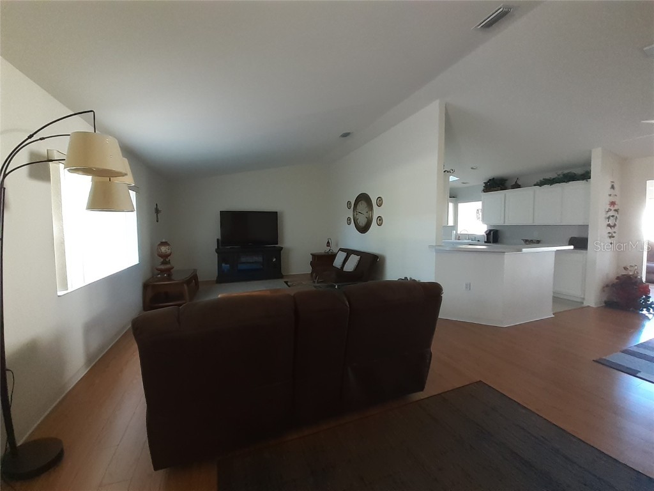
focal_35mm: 13
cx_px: 327
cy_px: 246
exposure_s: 1/24
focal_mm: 1.13
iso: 200
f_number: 2.2
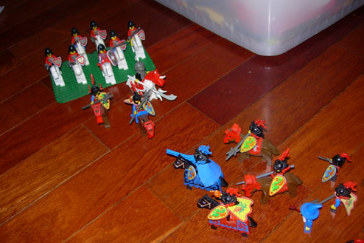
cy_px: 138
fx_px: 404
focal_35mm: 40
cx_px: 183
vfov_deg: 33.3
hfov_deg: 48.5
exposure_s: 1/64
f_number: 2.8
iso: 79
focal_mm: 7.8
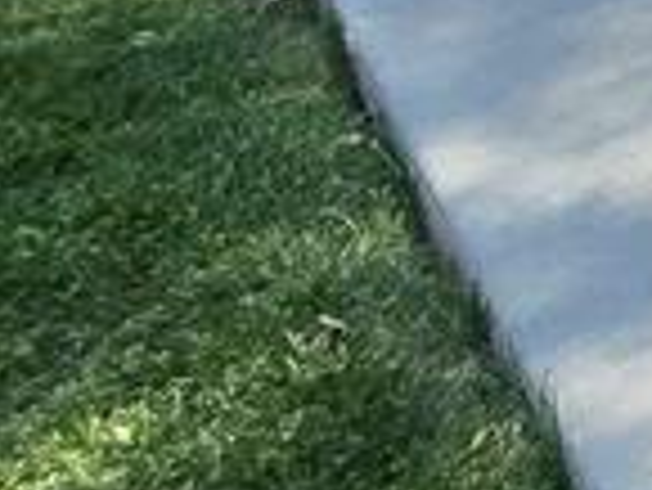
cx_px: 2284
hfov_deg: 9.5
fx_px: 1734
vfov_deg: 11.6
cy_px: -854
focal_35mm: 92
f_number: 2.2
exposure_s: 1/777
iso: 50
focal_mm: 2.2
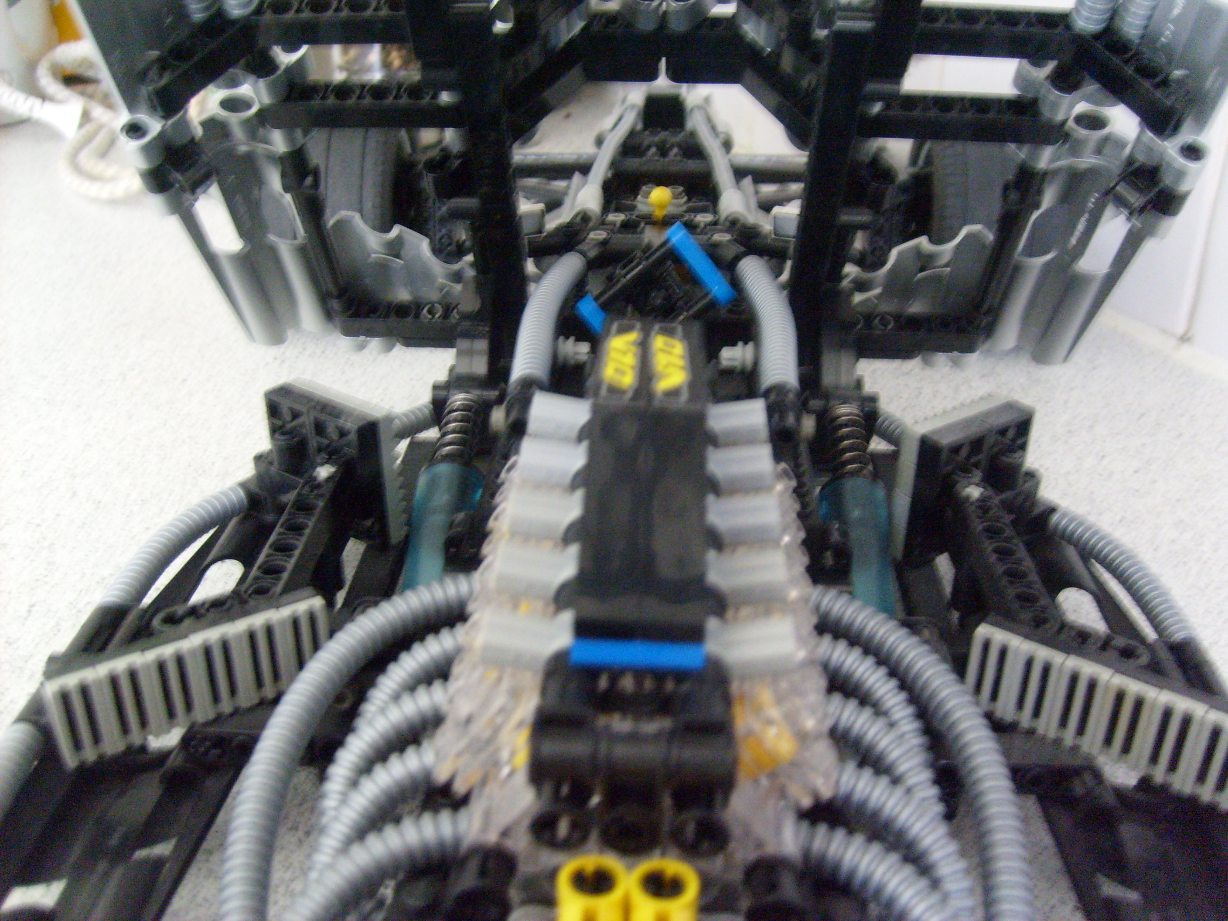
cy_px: 460
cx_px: 614
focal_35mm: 35
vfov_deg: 40.7
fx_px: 1242
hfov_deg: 52.6
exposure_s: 1/10
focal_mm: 5.8
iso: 200
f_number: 2.8
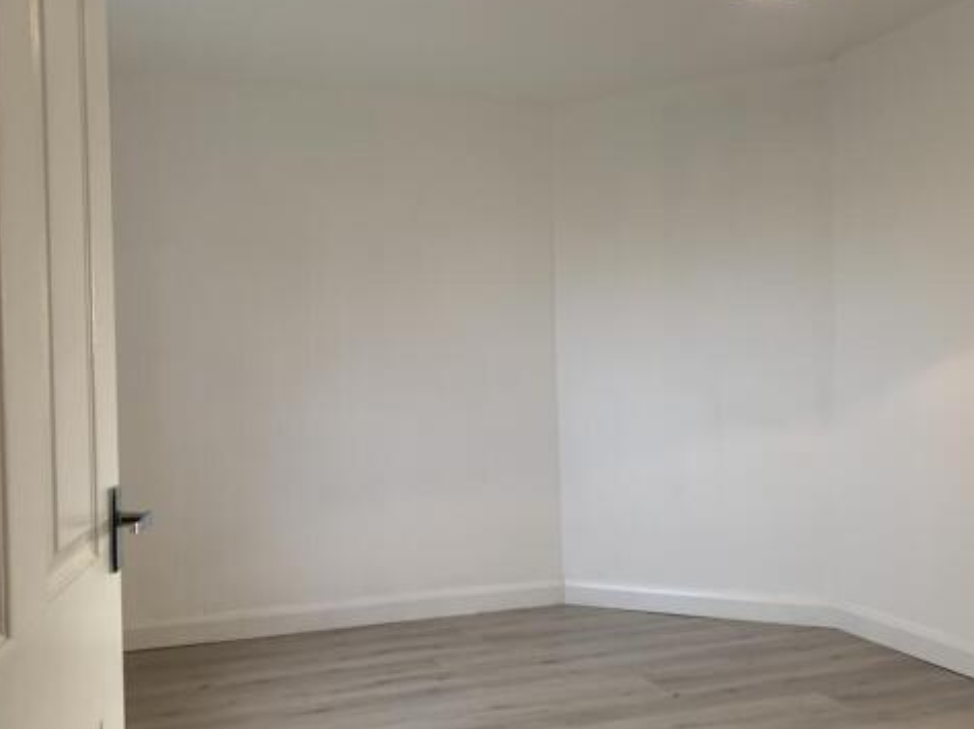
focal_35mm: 32
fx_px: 900
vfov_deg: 44.1
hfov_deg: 56.8
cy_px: 391
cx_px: 474
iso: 100
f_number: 1.8
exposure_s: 1/50
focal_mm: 4.25
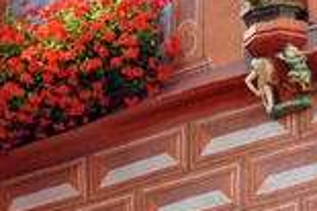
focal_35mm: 244
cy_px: 141
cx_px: -37
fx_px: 2150
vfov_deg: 5.6
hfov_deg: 8.4
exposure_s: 1/250
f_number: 8
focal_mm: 55
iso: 200
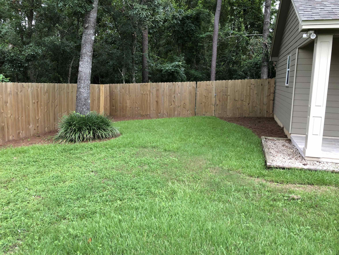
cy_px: 128
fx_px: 274
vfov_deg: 49.7
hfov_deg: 63.4
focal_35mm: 28
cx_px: 170
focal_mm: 3.99
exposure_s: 1/30
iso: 32
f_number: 1.8
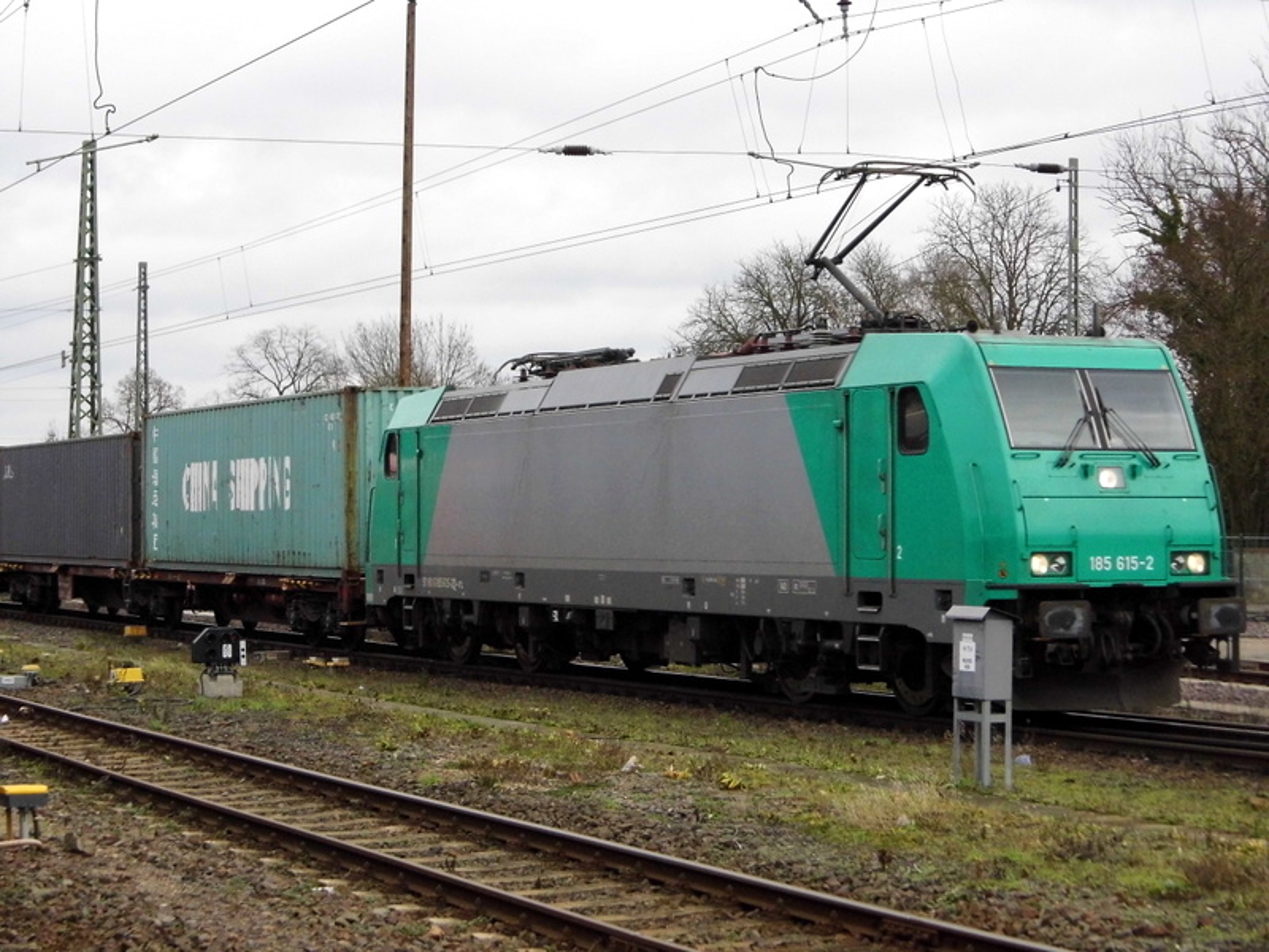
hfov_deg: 24.1
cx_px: 634
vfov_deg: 18.2
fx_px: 2969
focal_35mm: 81
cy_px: 476
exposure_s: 1/362
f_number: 4.2
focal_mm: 14.6
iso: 400
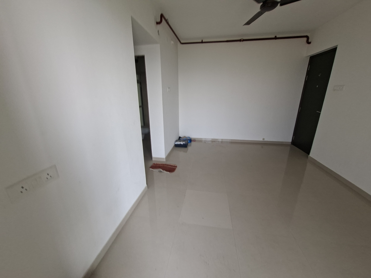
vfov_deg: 89.9
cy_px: 139
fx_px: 139
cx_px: 186
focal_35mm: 13
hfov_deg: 106.2
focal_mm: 1.74
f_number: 2.2
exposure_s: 1/40
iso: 40
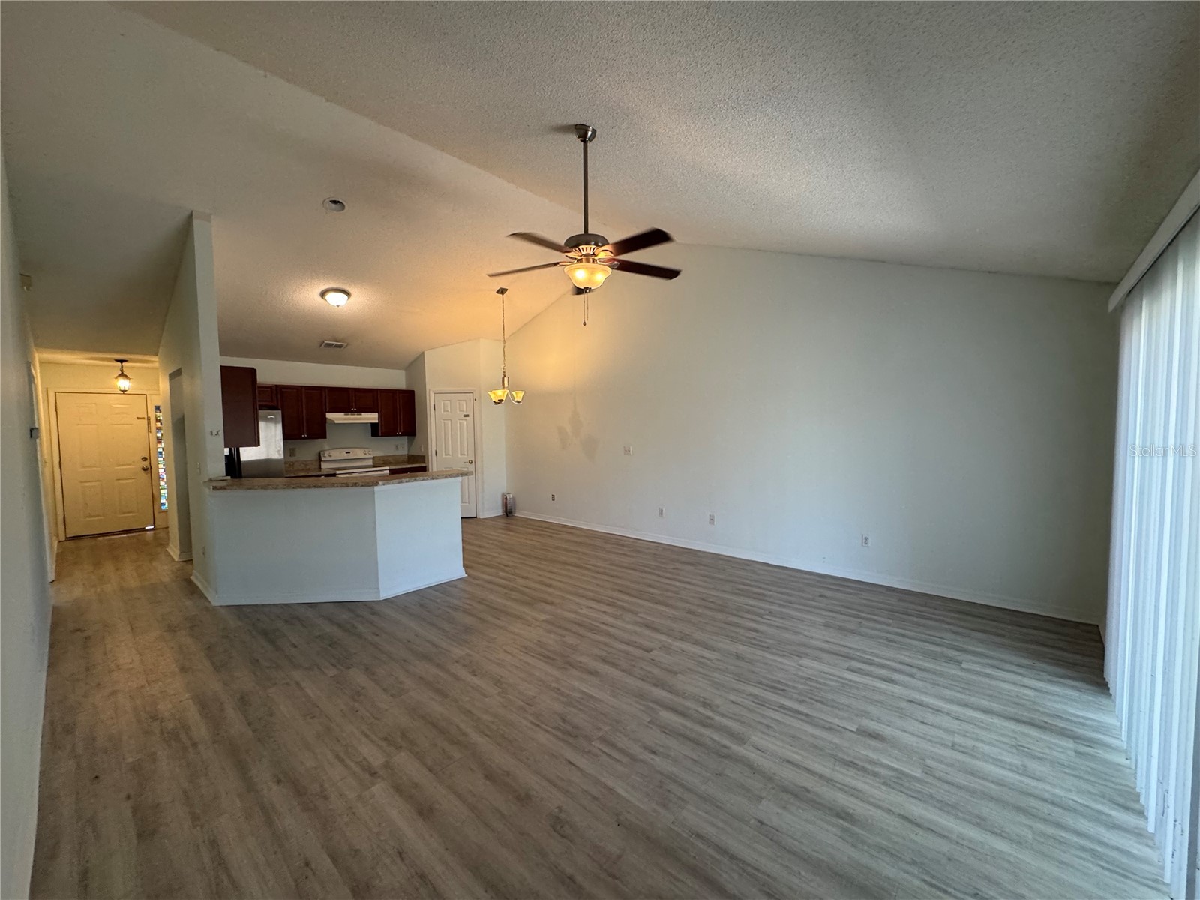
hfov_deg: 102.1
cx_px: 600
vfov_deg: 85.7
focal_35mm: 14
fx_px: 485
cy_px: 450
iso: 250
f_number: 2.2
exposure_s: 1/120
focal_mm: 2.22
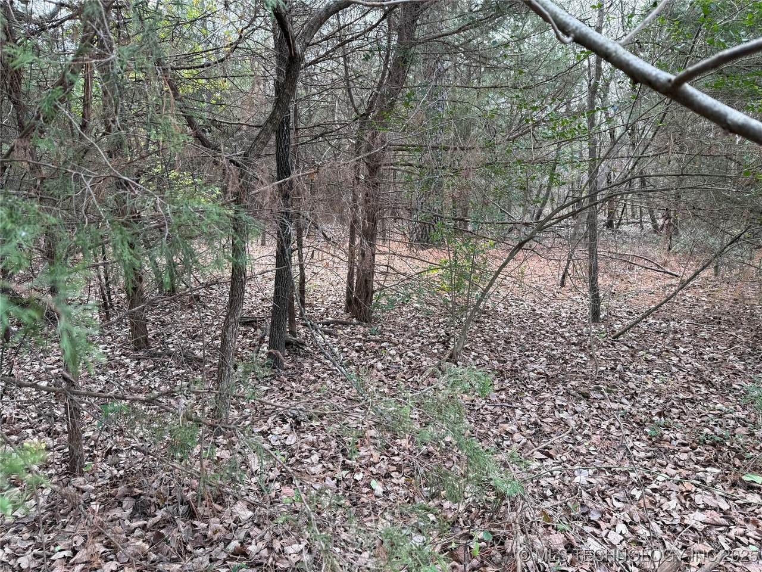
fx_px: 528
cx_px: 381
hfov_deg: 71.6
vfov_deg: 56.8
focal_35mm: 24
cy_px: 286
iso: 80
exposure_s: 1/121
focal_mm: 6.76
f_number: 1.78
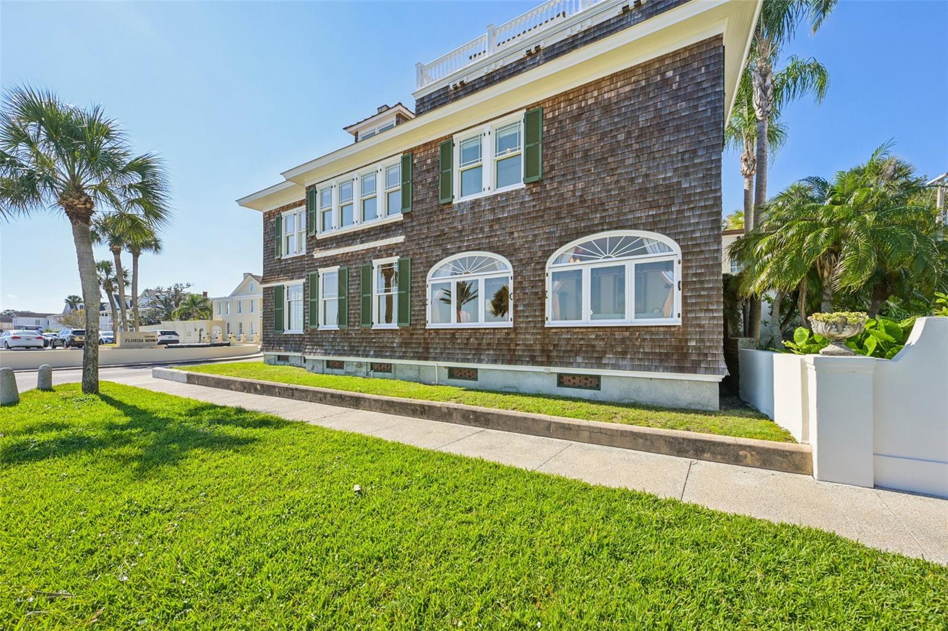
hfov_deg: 104.3
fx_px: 369
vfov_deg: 81.2
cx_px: 474
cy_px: 316
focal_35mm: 14
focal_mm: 14
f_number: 8
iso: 100
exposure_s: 1/180
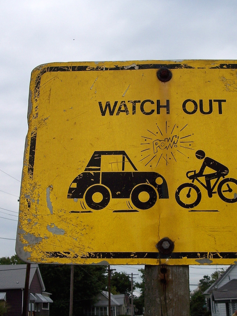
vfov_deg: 36.2
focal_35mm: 53
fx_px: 484
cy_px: 159
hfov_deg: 27.5
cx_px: 133
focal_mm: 8
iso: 100
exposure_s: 1/750
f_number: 5.6
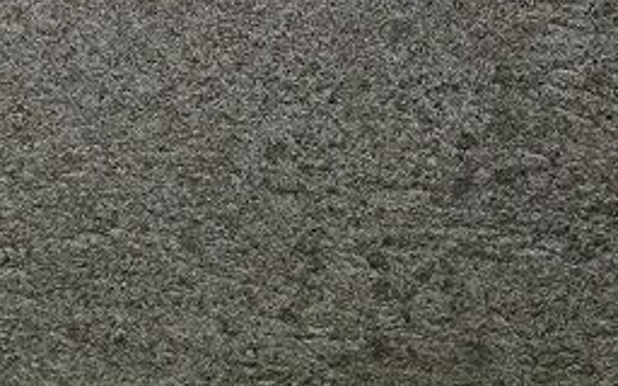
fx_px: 5339
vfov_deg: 4.1
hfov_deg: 6.6
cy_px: -347
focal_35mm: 317
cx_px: 449
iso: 1250
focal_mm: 35
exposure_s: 1/140
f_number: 4.5
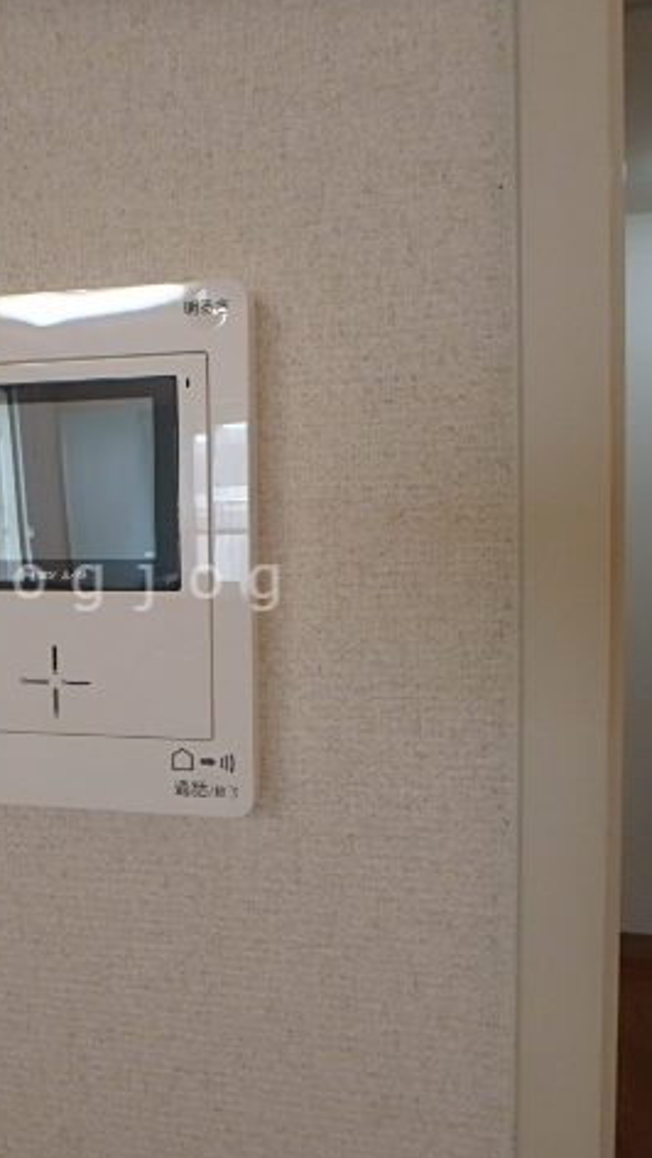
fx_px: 951
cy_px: 581
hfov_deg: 36.5
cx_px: 125
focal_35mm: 31
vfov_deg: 62.6
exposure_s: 1/50
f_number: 3.5
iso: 320
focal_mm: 3.7
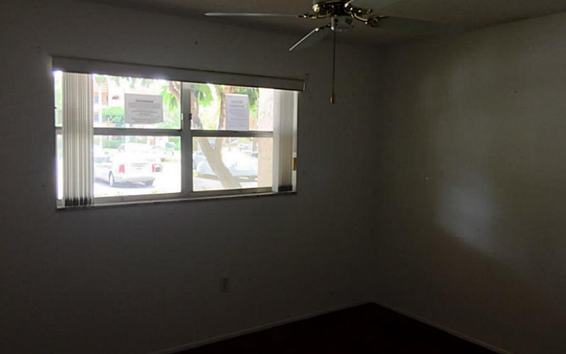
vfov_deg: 40.6
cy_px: 173
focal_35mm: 31
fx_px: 478
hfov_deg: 61.2
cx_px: 283
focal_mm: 4.15
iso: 50
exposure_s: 1/30
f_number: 2.2
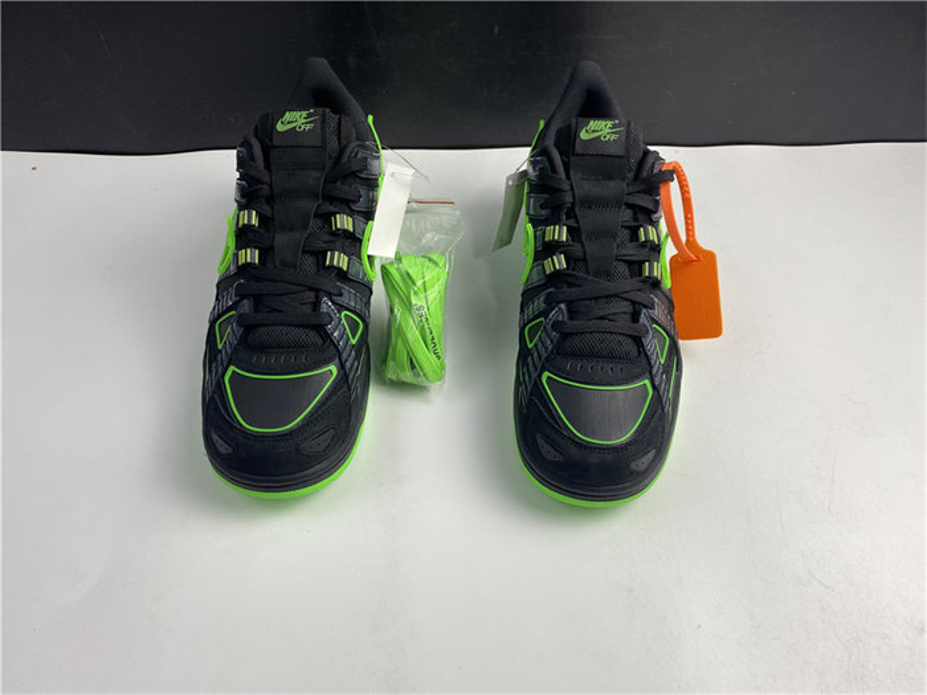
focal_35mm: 26
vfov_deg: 53.1
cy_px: 348
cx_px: 464
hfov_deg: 67.3
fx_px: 696
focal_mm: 4.25
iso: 40
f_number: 1.8
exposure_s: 1/100
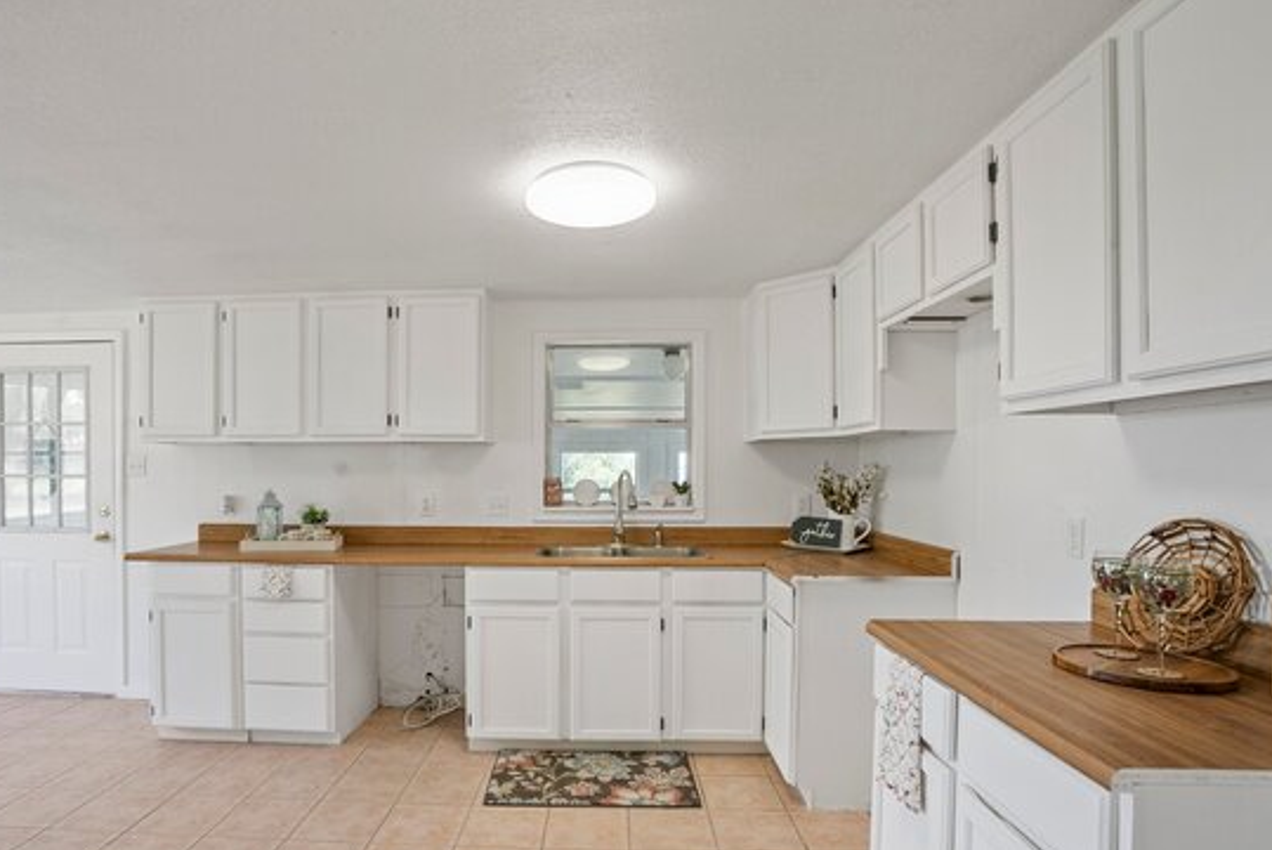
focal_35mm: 19
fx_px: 672
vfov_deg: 64.4
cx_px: 573
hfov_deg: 86.6
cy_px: 478
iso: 640
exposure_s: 1/25
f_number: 10
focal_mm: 16
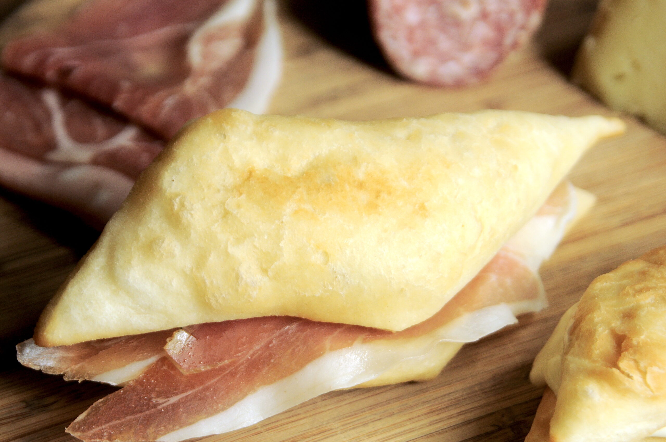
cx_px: 333
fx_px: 2162
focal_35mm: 117
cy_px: 221
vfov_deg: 11.7
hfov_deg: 17.5
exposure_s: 1/60
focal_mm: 78
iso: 640
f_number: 5
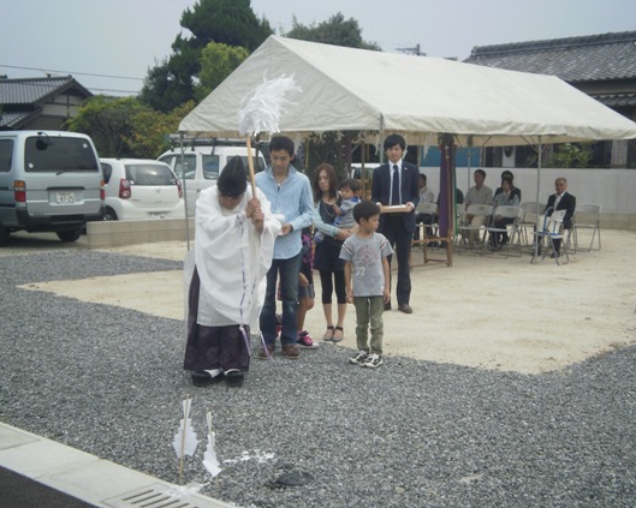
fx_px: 866
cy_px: 256
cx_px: 315
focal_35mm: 46
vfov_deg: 32.7
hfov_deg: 40.3
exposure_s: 1/800
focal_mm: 7.61
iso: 100
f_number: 3.4
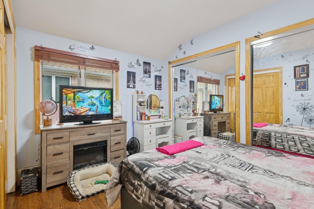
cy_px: 103
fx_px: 148
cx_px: 153
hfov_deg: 93.3
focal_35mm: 17
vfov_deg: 70.4
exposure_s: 1/6
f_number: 14
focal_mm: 16
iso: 640
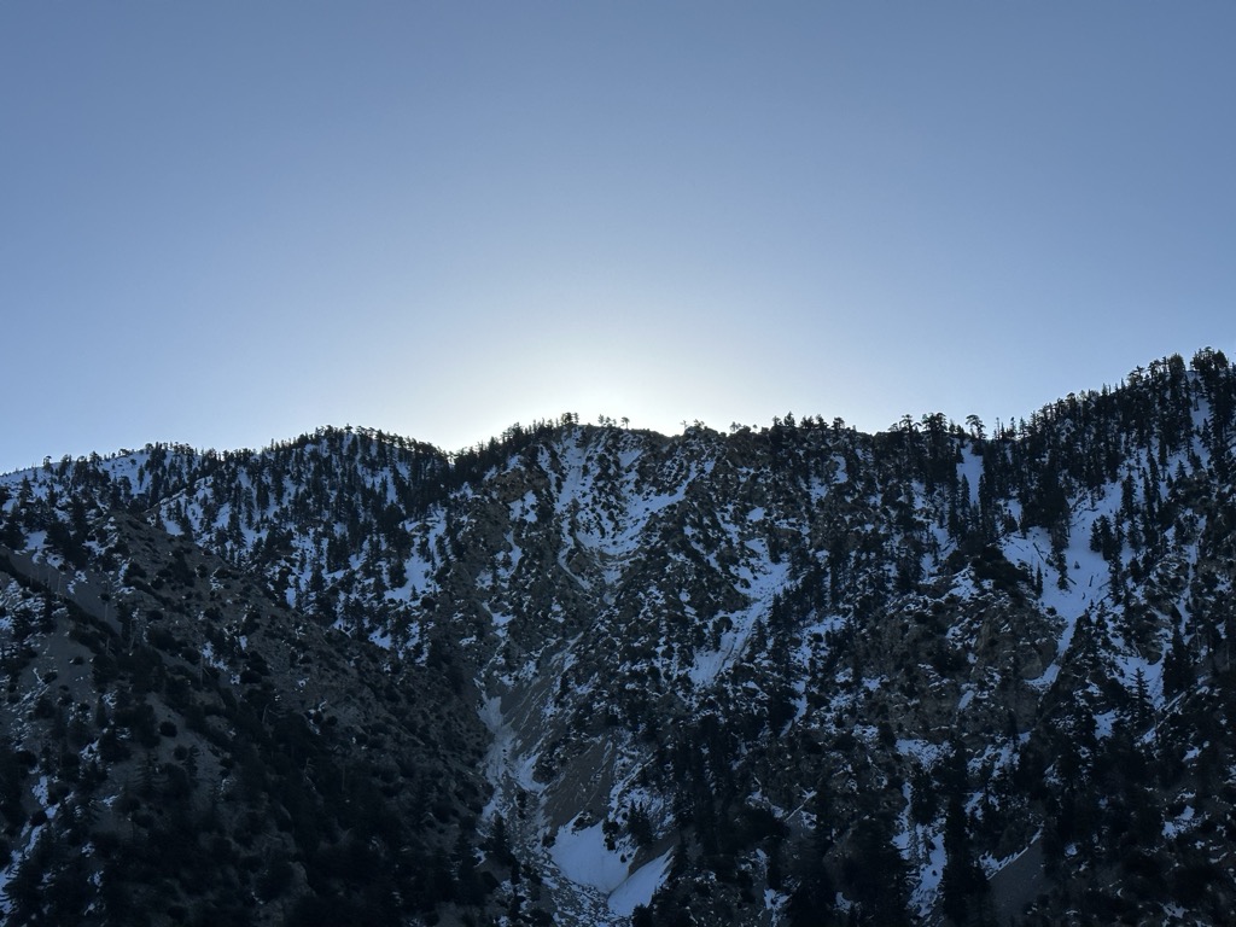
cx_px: 618
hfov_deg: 39.7
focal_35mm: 48
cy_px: 464
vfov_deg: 30.3
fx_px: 1714
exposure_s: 1/5882
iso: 64
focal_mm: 6.86
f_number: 1.78
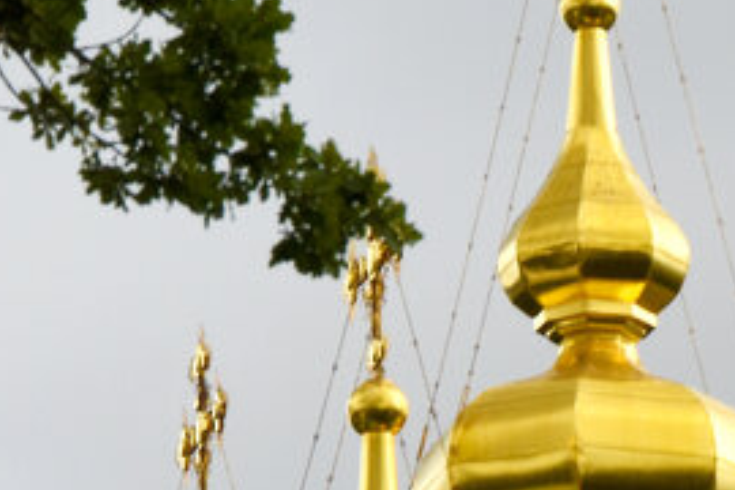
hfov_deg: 2.9
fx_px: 14316
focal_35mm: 701
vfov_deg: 2.0
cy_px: 653
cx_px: 596
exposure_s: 1/250
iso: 250
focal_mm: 105
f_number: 5.6
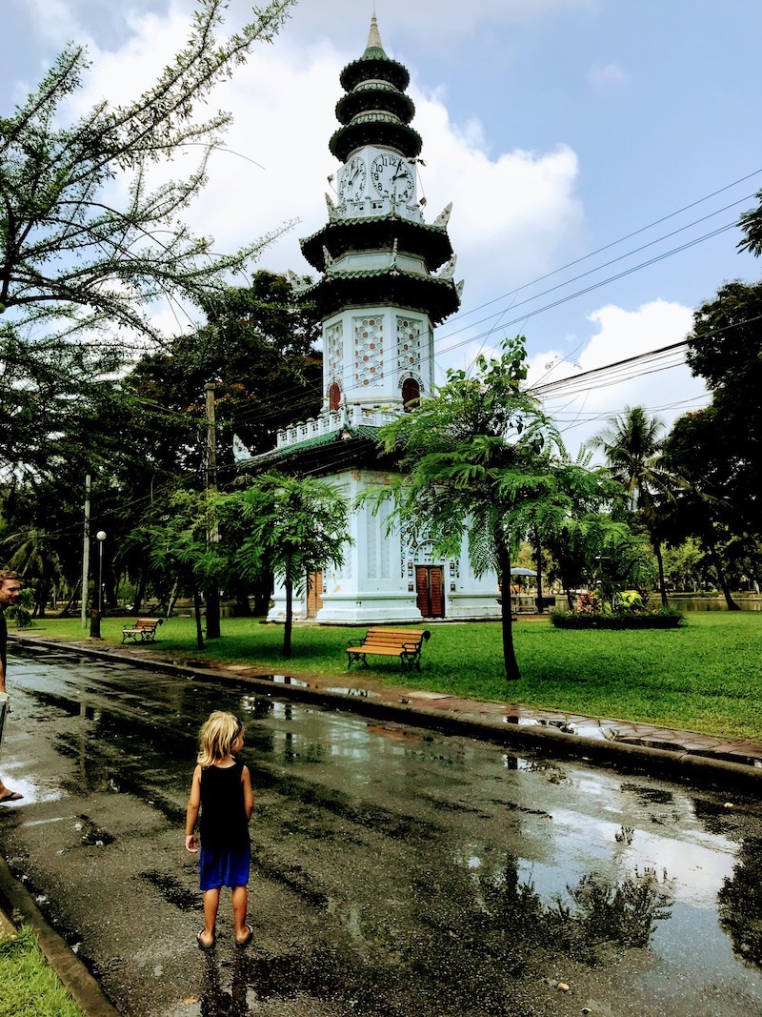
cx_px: 381
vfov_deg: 63.4
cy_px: 508
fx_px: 822
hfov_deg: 49.7
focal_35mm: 28
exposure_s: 1/2083
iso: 20
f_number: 1.8
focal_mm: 3.99
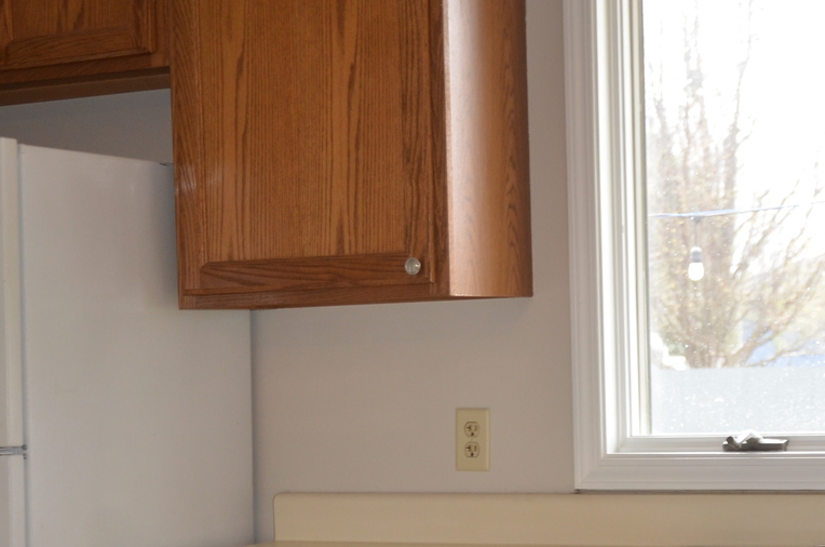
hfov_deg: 18.3
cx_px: 337
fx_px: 2563
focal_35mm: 112
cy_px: 496
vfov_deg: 12.1
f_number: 4.5
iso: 400
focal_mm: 35
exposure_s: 1/80
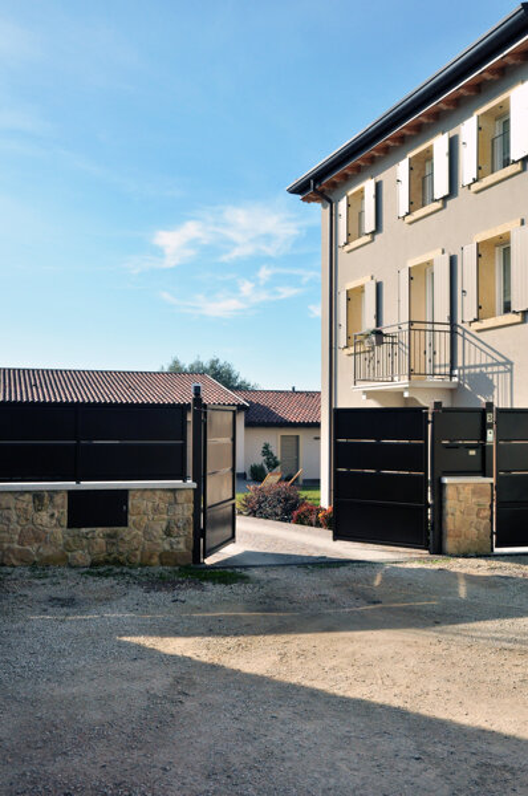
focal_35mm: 33
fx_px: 728
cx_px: 264
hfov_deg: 39.8
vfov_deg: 57.3
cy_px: 398
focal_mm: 22
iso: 400
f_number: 11
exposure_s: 1/500
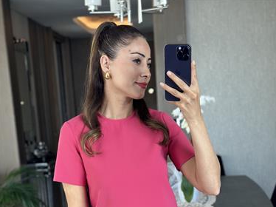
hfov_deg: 29.8
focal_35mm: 65
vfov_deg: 22.1
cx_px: 138
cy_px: 185
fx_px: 518
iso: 125
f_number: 1.78
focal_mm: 6.86
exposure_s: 1/75
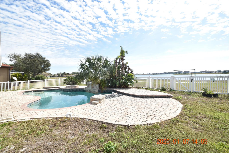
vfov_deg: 77.3
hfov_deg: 100.4
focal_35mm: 15
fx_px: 95
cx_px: 114
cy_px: 76
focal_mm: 10
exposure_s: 1/320
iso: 200
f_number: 9
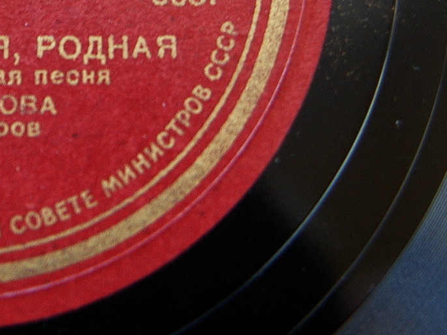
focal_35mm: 146
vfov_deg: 10.0
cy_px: -58
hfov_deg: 13.2
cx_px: -56
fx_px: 1891
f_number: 3.5
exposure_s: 1/45
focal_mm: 35
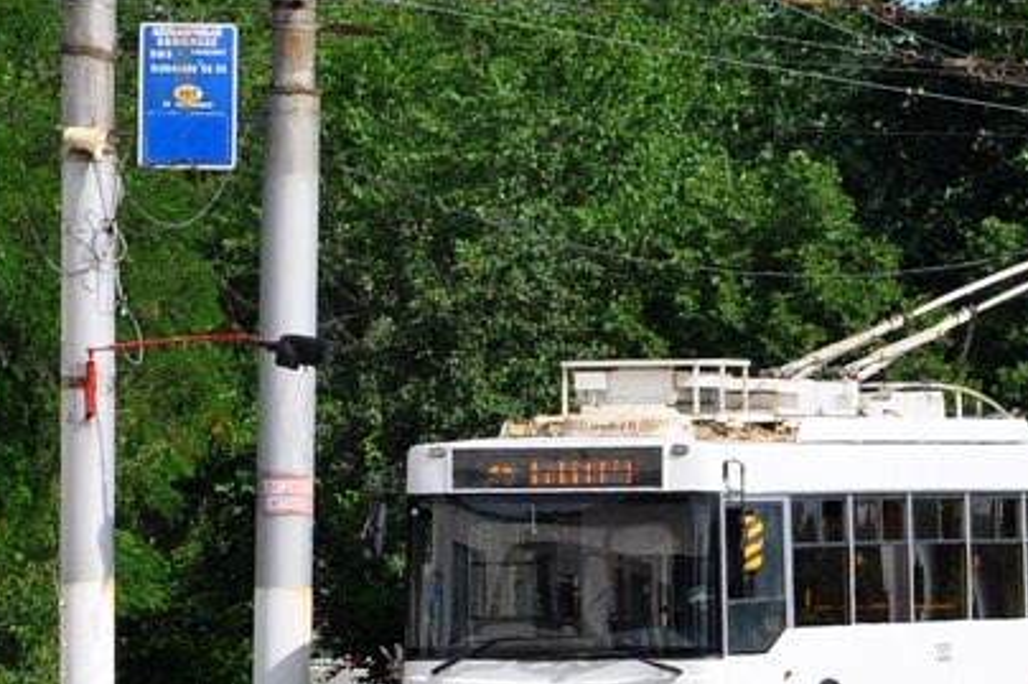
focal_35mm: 478
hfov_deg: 4.3
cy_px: 222
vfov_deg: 2.9
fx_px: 13643
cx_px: 730
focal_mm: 92
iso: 200
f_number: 8
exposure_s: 1/500
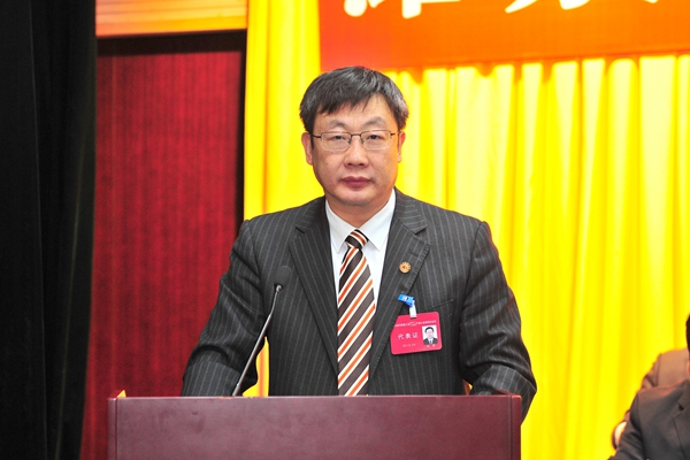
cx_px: 345
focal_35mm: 70
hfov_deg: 28.8
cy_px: 230
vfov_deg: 19.5
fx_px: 1342
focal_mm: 70
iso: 800
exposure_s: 1/125
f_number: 4
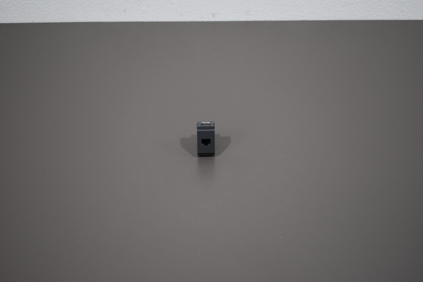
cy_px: 141
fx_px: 599
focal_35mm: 51
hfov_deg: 38.9
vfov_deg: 26.5
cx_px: 212
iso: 800
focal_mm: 34
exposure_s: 1/160
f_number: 4.5
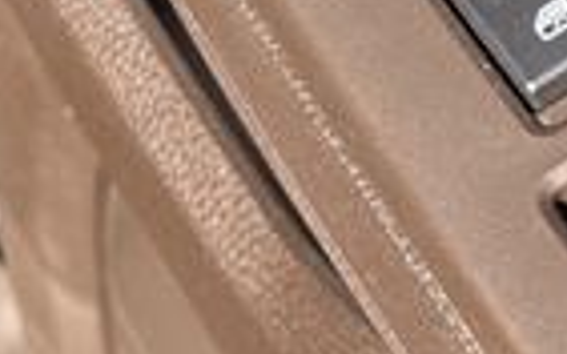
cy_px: 137
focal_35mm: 250
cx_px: 543
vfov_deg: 5.2
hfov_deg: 8.4
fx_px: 3862
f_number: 1.6
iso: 32
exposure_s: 1/559
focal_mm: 5.96
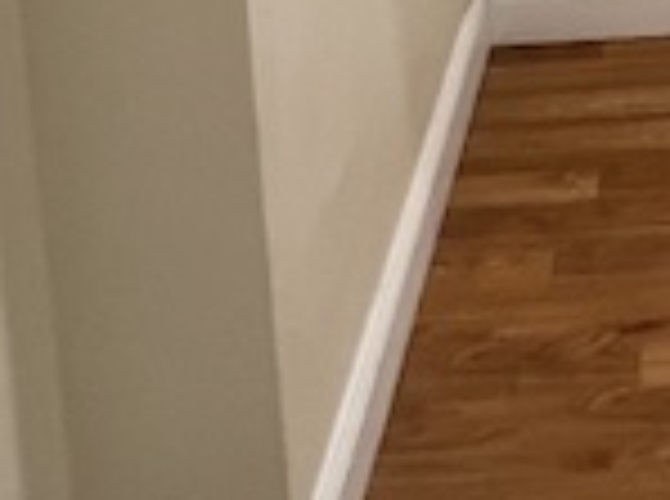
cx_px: 823
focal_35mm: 70
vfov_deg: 15.5
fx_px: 1352
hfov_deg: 24.9
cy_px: -572
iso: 200
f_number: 1.8
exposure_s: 1/120
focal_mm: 1.57
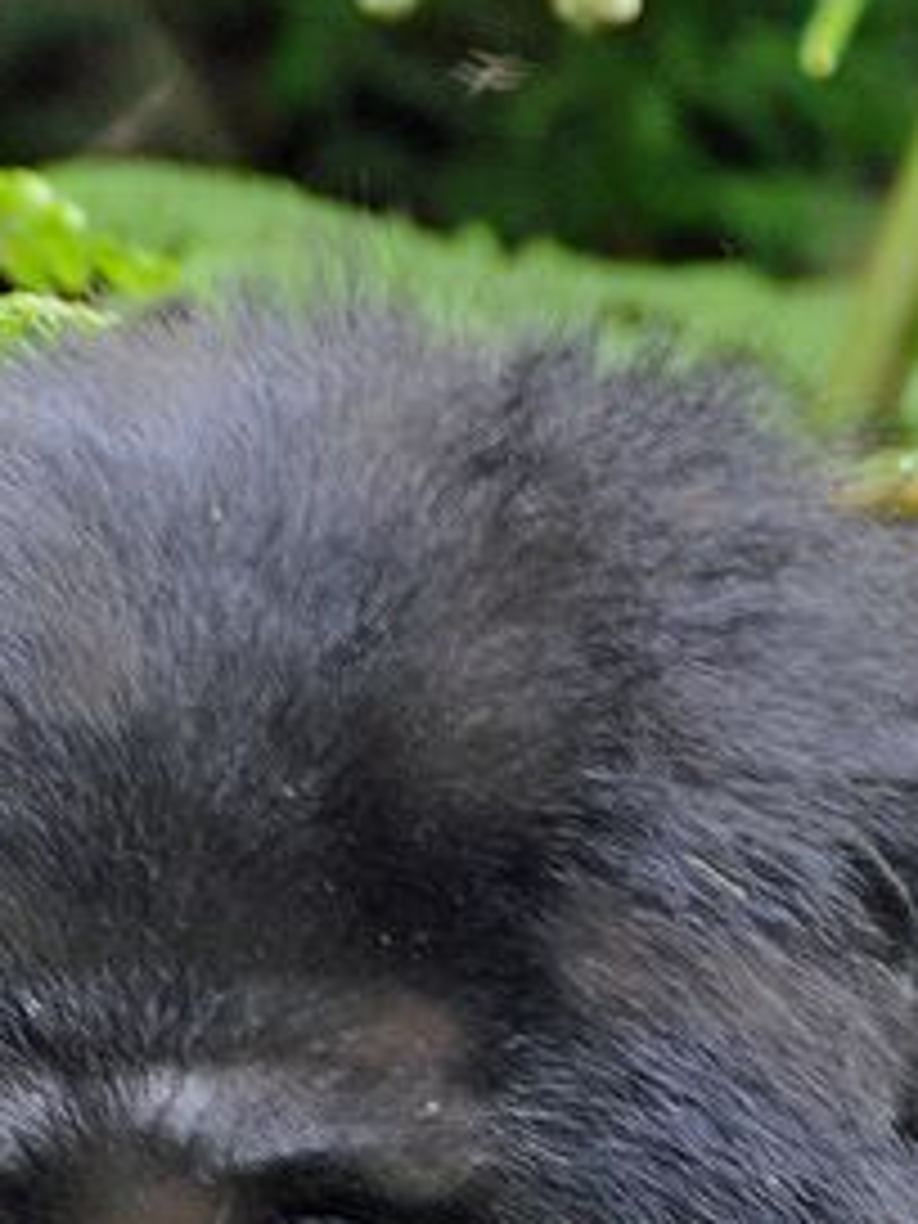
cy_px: 1276
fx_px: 44871
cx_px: 288
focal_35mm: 1269
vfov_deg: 1.6
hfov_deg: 1.2
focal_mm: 200
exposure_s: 1/80
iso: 400
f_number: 5.6
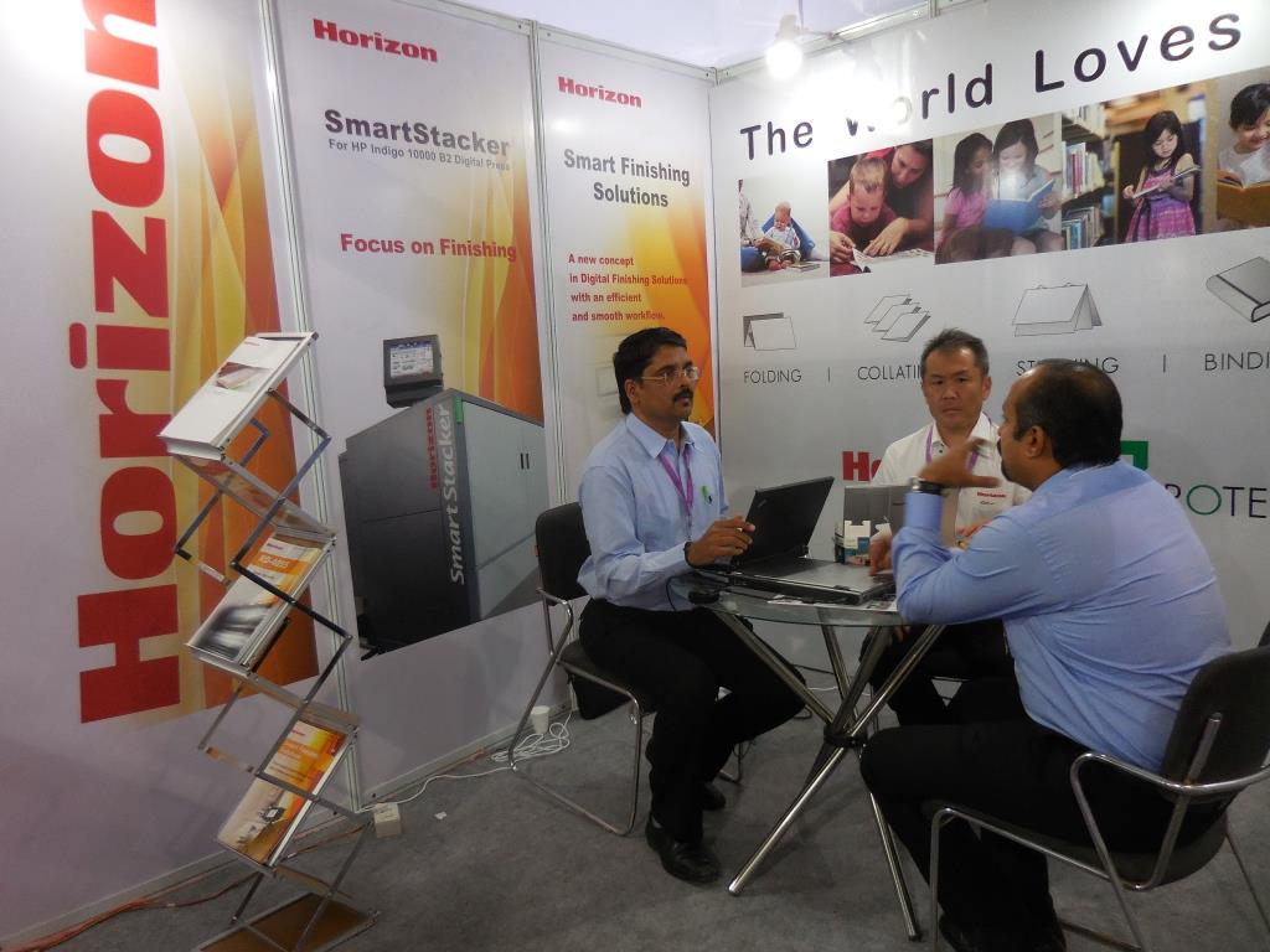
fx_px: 917
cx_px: 635
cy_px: 476
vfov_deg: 54.9
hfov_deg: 69.4
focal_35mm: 25
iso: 280
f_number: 3.3
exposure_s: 1/30
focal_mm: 4.5
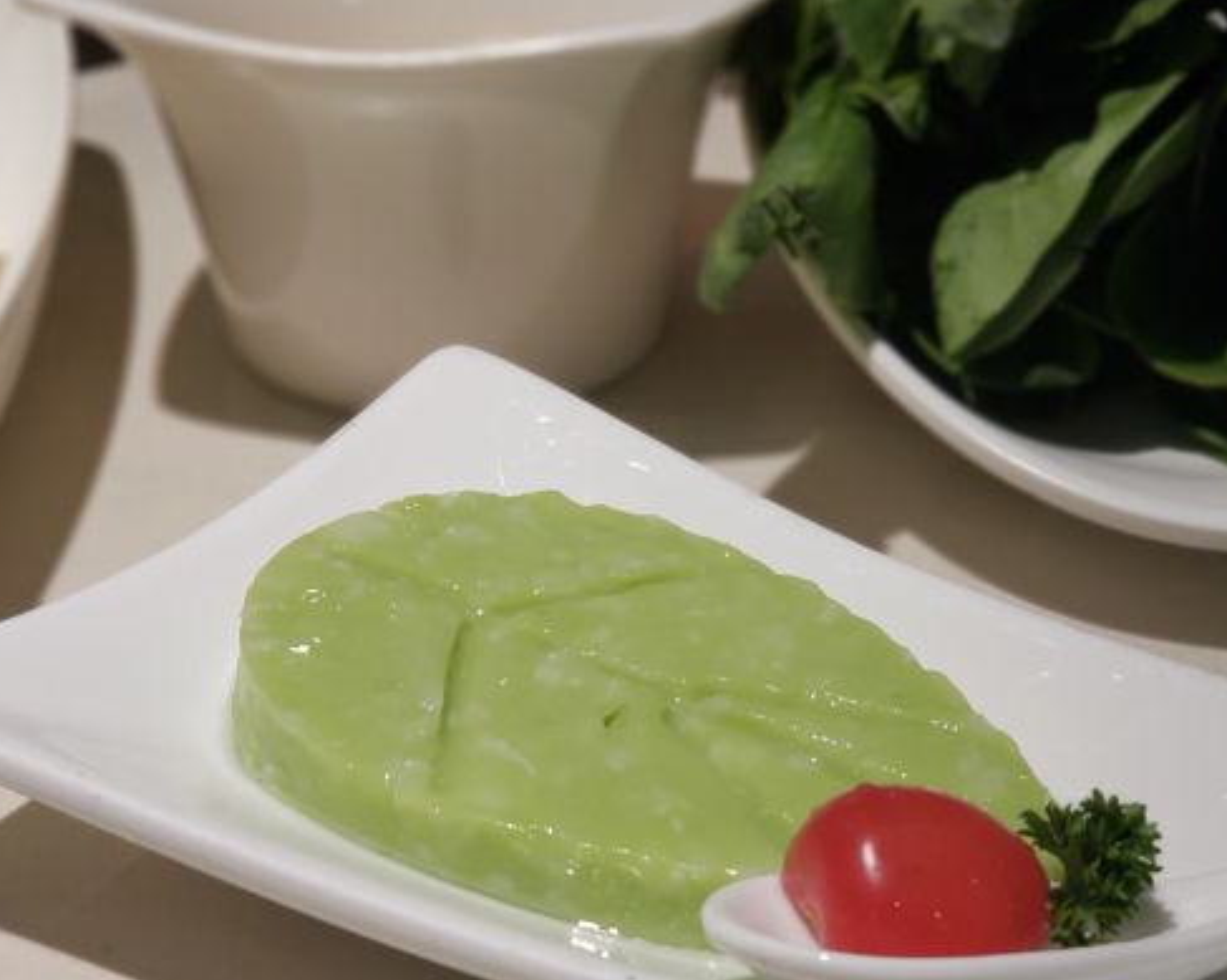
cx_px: 680
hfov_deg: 26.1
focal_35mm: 73
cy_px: 593
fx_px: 2649
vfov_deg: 20.9
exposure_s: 1/33
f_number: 2.4
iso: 160
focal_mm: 6
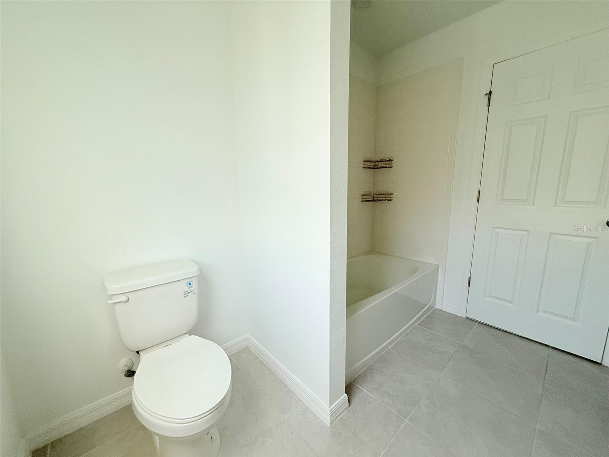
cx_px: 304
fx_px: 246
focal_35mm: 14
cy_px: 228
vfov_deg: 85.7
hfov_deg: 102.1
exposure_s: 1/60
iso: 250
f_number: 2.2
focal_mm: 2.22
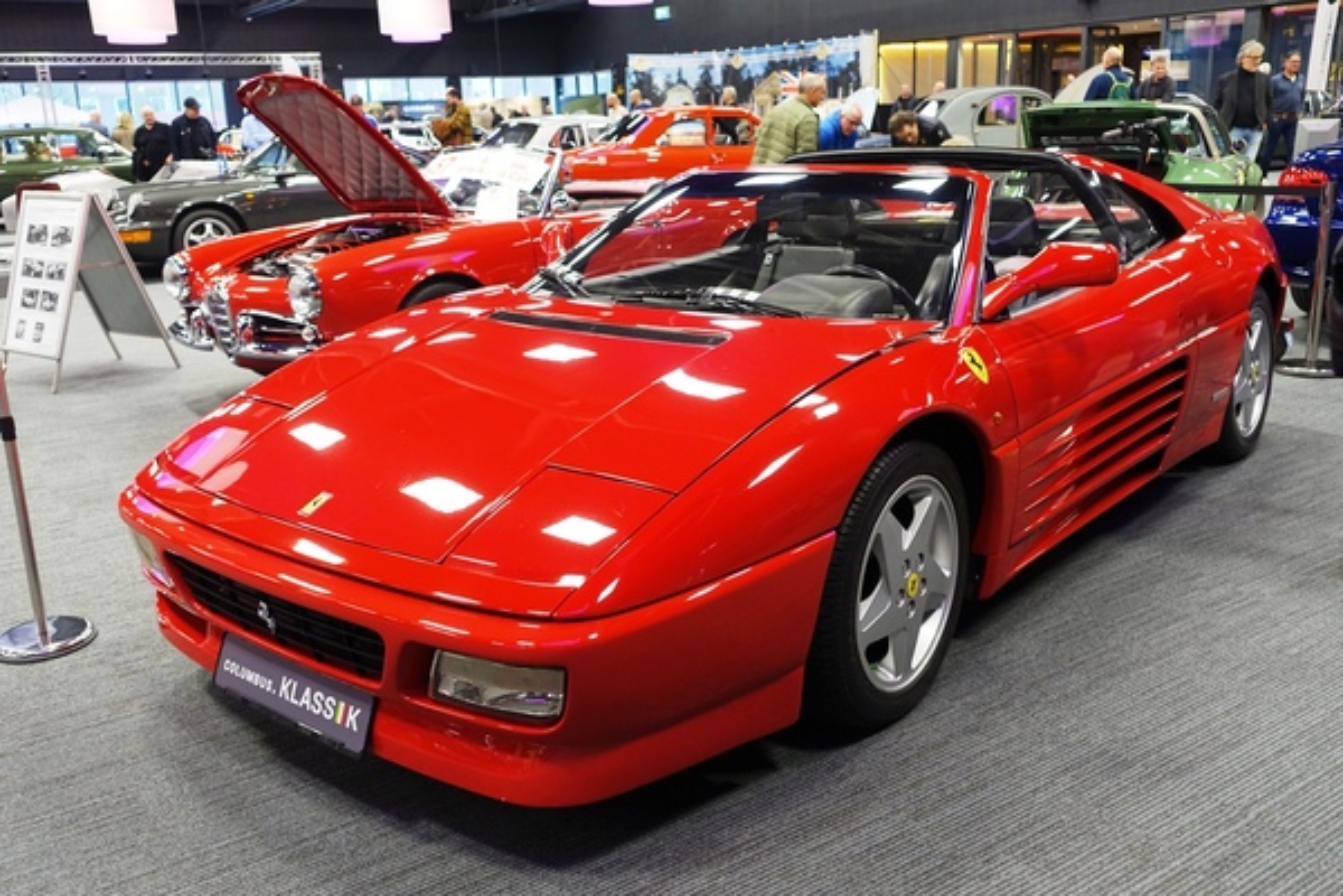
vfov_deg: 42.3
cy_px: 448
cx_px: 672
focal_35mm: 31
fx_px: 1156
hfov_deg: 60.3
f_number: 2.5
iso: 320
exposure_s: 1/40
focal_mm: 11.45
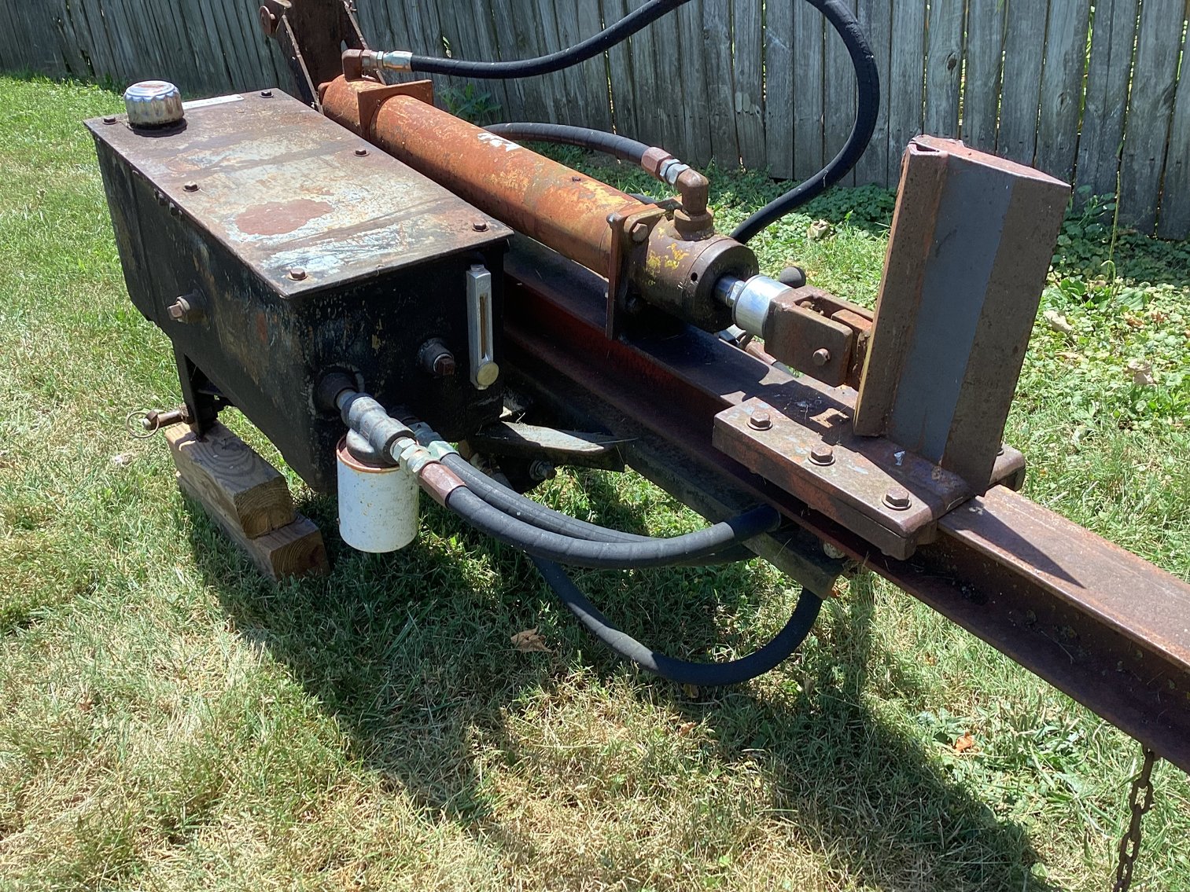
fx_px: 1066
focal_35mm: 31
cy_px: 446
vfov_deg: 45.4
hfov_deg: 58.3
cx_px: 595
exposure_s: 1/309
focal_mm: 3.3
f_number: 2.4
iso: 25
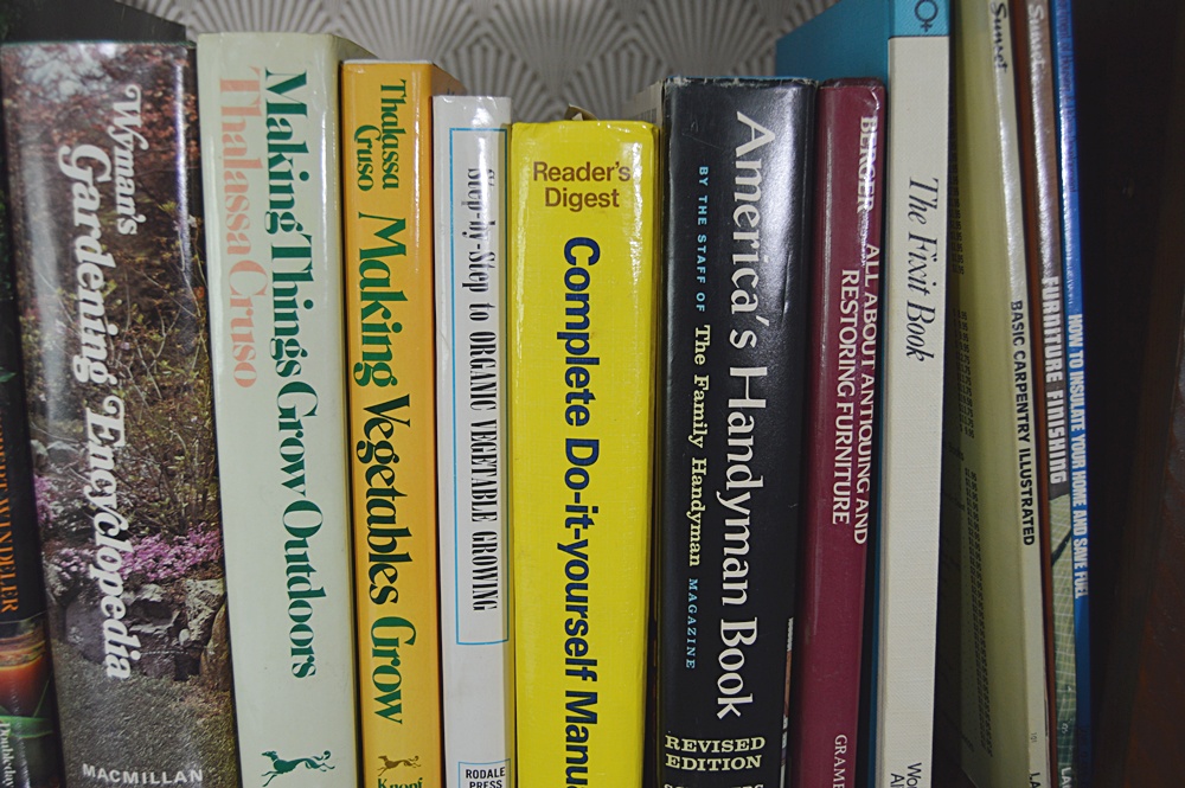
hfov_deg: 55.1
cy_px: 394
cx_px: 592
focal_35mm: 34
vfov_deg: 38.3
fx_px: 1135
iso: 400
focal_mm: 23
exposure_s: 1/60
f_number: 3.8
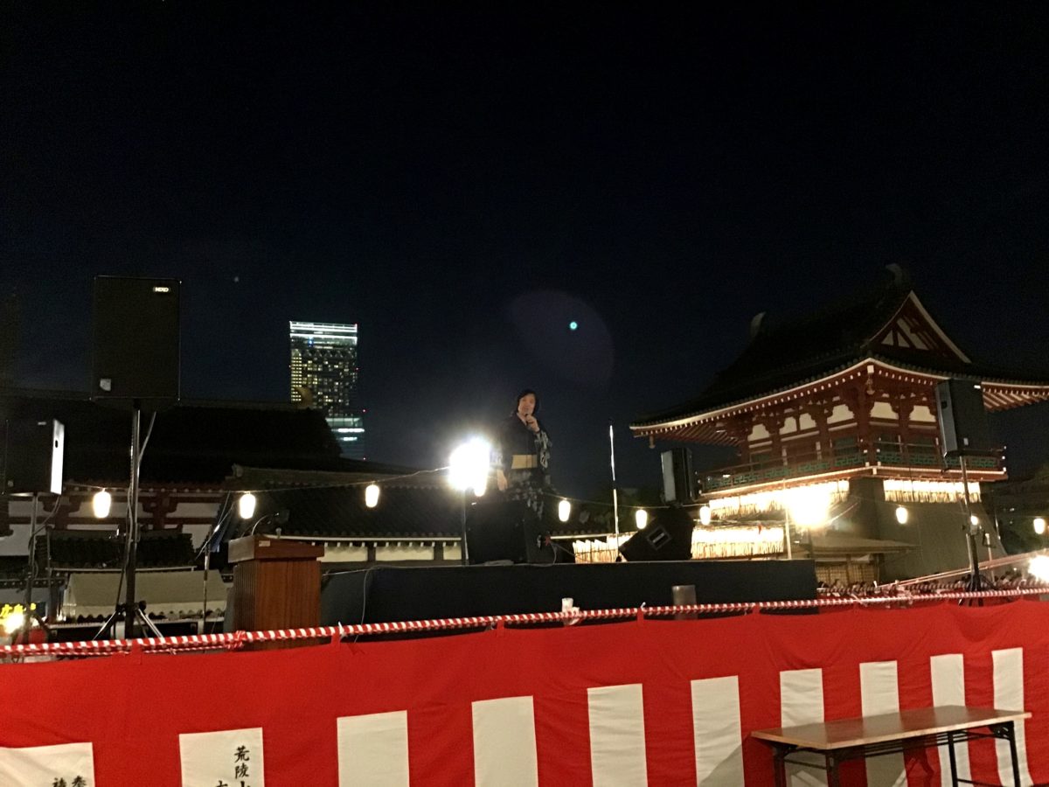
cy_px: 394
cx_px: 524
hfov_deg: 58.4
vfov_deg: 45.4
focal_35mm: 31
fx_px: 939
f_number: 2.4
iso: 800
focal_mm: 3.3
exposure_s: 1/15
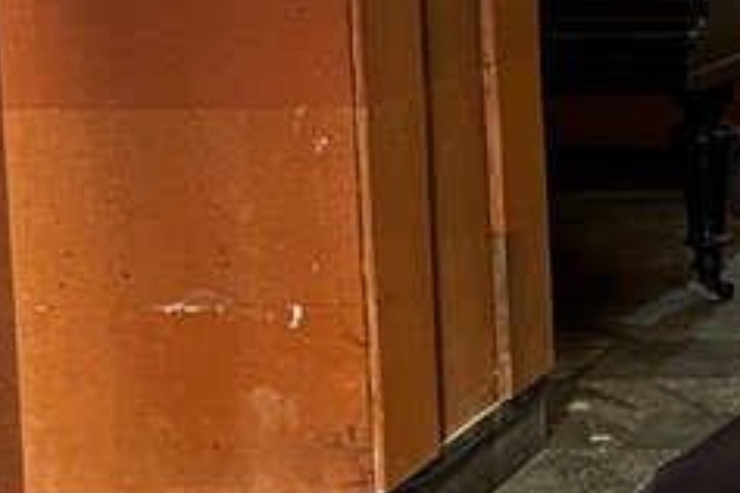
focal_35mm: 117
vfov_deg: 11.7
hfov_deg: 14.9
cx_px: 1383
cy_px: 125
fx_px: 2405
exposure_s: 1/50
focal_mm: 5.1
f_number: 1.6
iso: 250
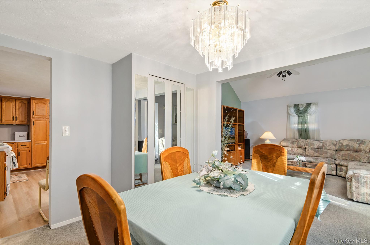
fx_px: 169
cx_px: 185
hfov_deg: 95.1
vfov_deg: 71.8
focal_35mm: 16
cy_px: 122
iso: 400
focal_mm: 11
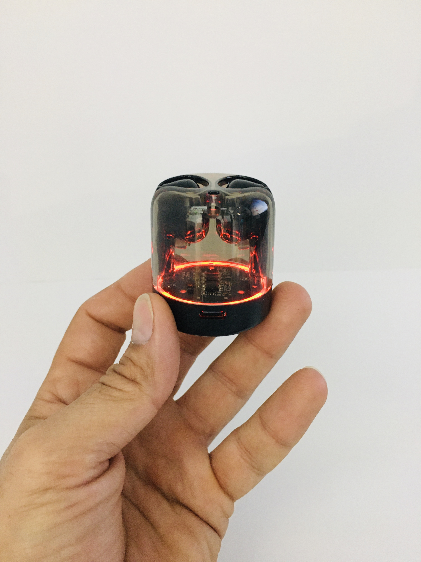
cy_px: 281
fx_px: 470
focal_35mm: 29
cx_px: 210
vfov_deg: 61.7
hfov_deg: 48.2
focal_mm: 4.15
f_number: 2.2
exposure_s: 1/20
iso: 200
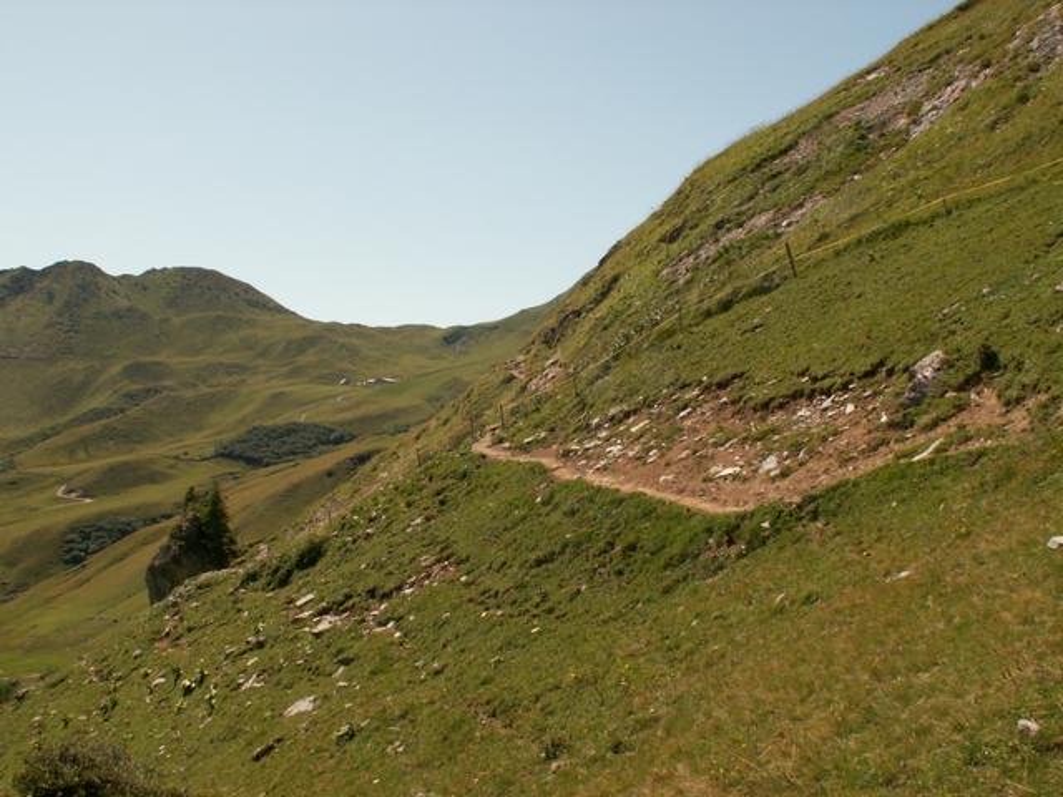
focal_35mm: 35
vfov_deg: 40.7
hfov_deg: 52.6
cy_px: 398
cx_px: 532
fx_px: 1075
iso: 50
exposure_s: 1/200
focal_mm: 5.86
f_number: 7.1
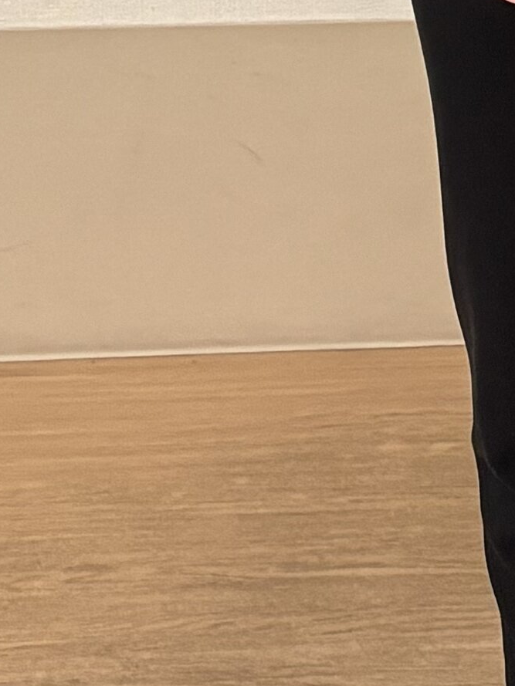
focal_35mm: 167
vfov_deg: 10.9
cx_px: 1472
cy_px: -643
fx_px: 3312
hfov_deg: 7.8
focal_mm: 6
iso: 160
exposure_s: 1/60
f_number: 1.6
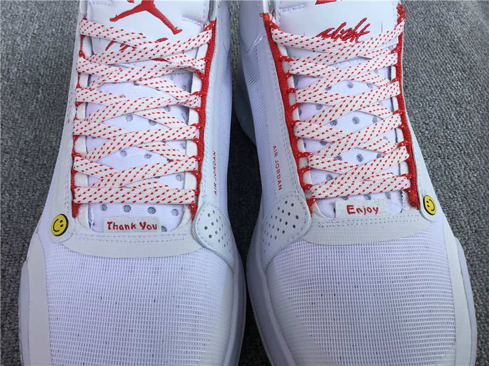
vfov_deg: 45.4
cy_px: 183
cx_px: 244
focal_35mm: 31
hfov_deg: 58.4
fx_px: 438
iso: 25
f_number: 2.4
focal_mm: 3.3
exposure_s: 1/476
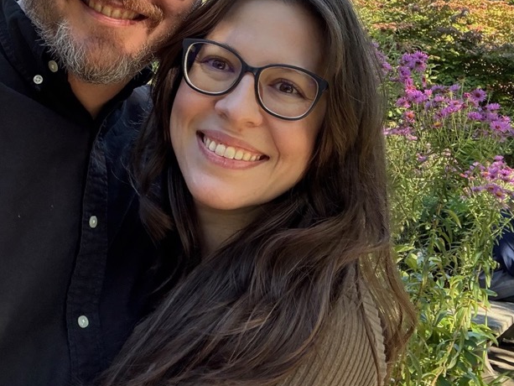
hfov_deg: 42.1
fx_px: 668
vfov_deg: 31.8
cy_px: 117
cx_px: 248
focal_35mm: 45
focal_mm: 2.69
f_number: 1.9
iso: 80
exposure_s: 1/200
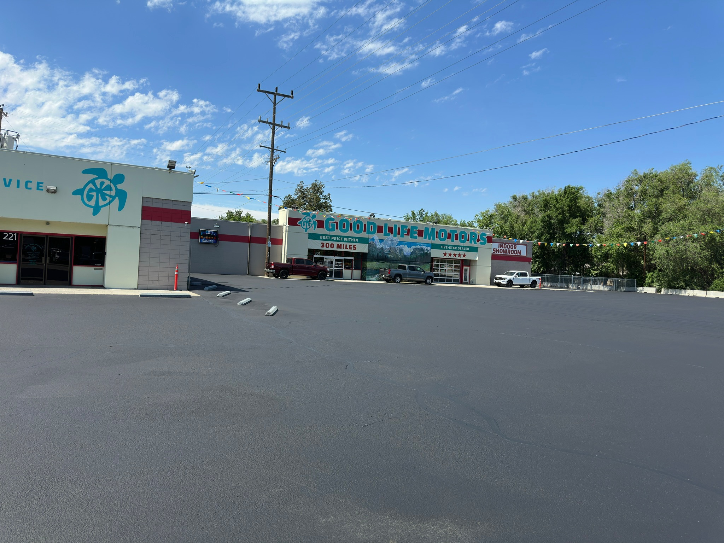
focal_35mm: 24
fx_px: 502
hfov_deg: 71.6
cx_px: 362
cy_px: 272
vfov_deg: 56.8
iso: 100
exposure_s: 1/4854
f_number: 1.78
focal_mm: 6.86
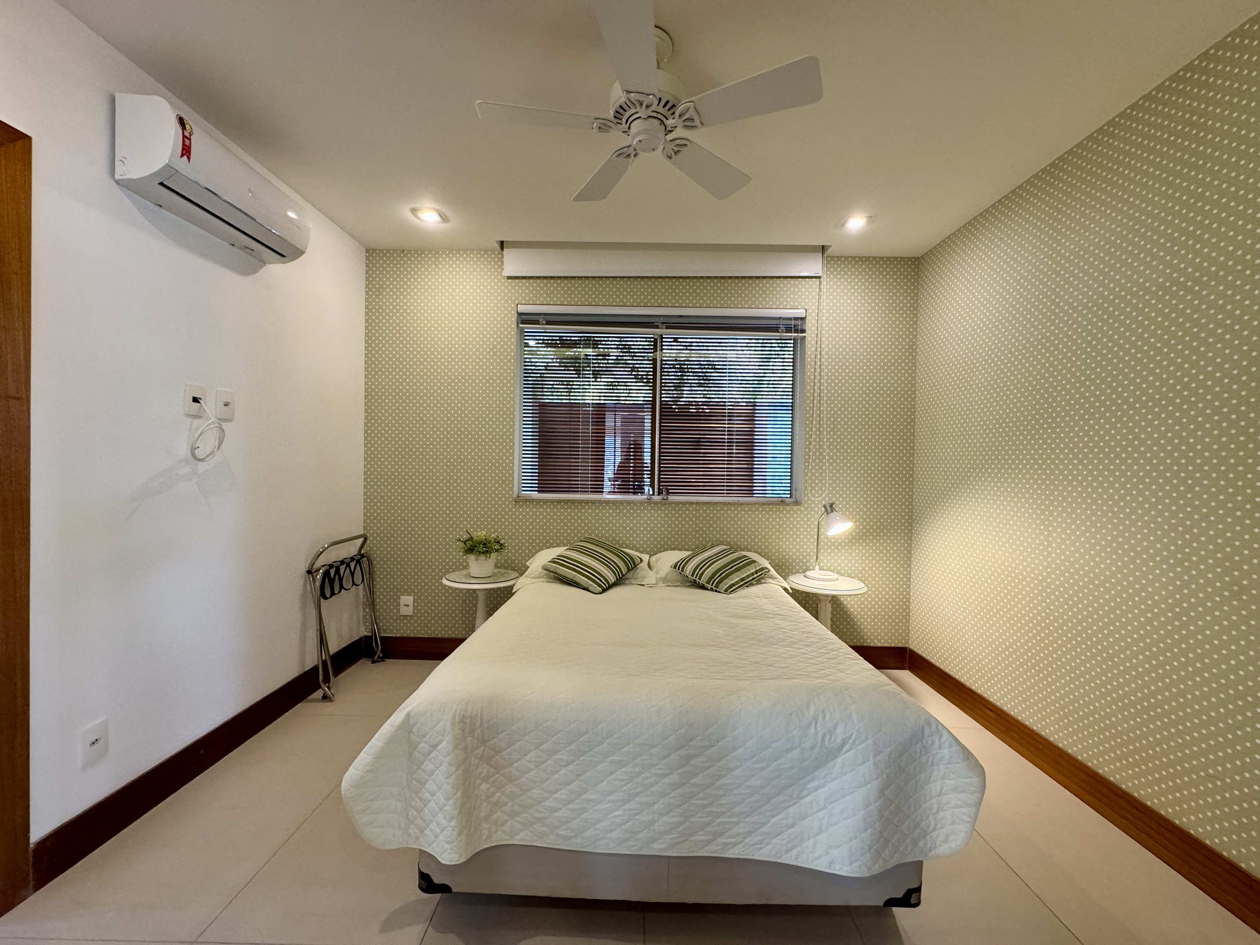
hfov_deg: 102.1
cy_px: 472
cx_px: 630
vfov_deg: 85.7
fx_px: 510
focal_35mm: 14
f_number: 2.2
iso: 250
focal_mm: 2.22
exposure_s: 1/120
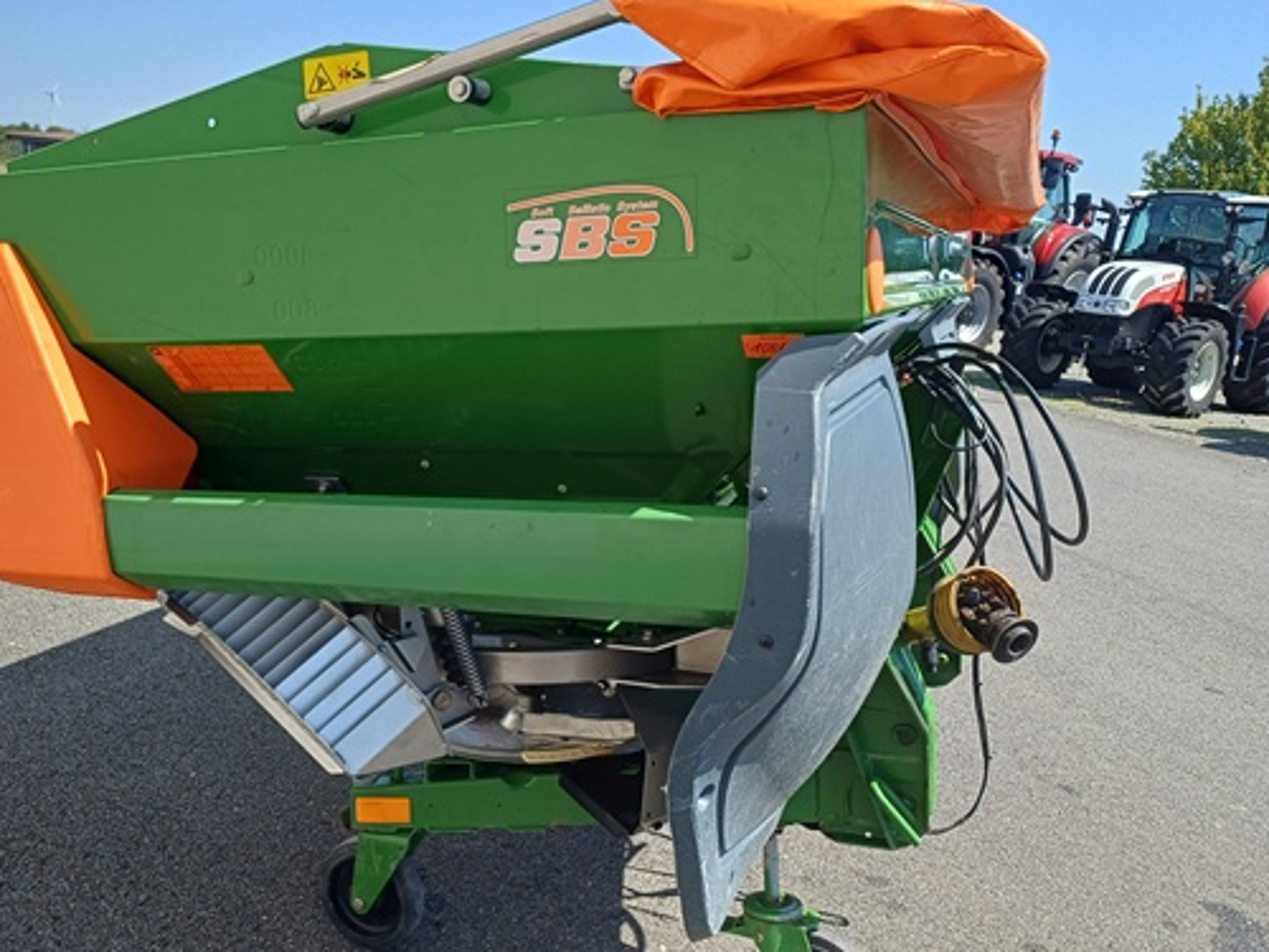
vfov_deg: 44.2
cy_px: 462
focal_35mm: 32
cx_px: 464
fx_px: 1173
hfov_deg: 56.0
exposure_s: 1/962
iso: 50
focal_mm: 4.65
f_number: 1.8
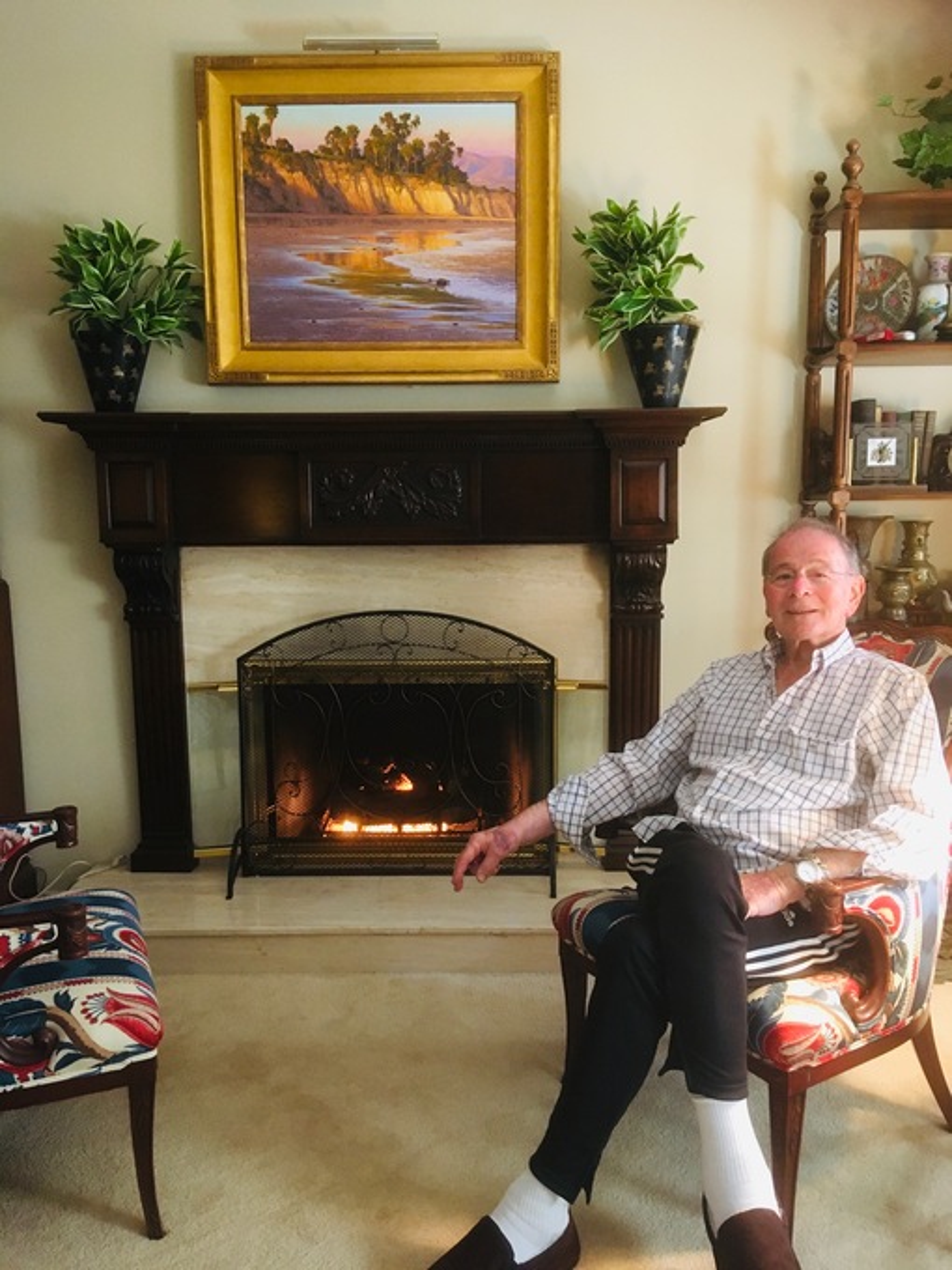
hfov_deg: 48.2
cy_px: 635
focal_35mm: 29
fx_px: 1063
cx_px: 476
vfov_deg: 61.7
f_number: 2.2
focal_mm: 4.15
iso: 200
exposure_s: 1/30
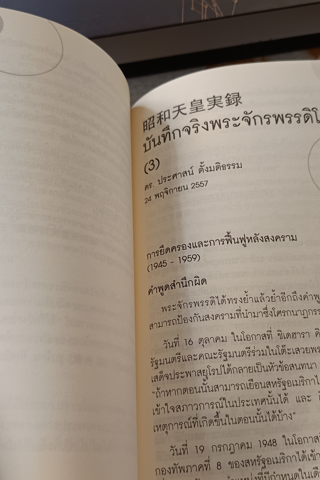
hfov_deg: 34.2
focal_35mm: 39
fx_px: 520
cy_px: 267
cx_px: 181
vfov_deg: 49.5
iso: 268
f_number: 1.7
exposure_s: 1/50
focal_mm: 5.31
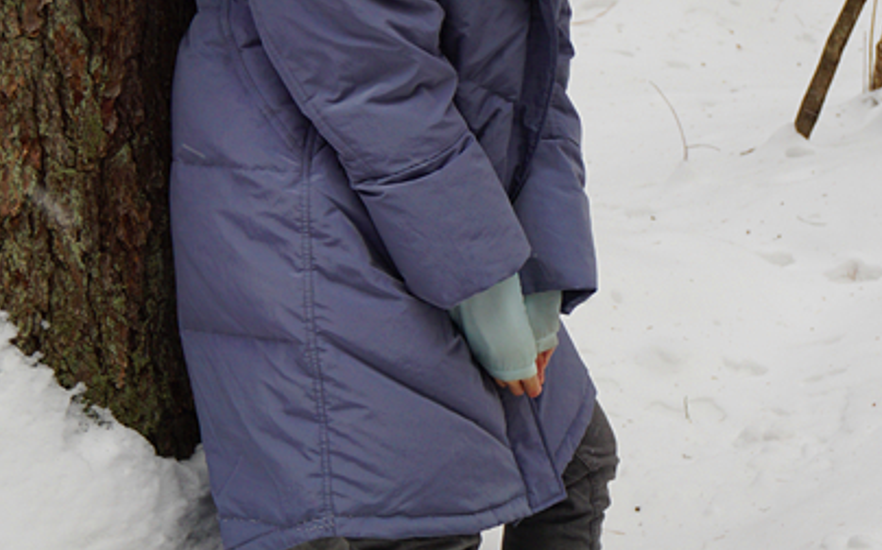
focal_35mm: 103
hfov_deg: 20.2
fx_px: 2474
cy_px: 231
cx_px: 457
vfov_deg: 12.7
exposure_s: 1/60
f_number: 5
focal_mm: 34
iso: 125
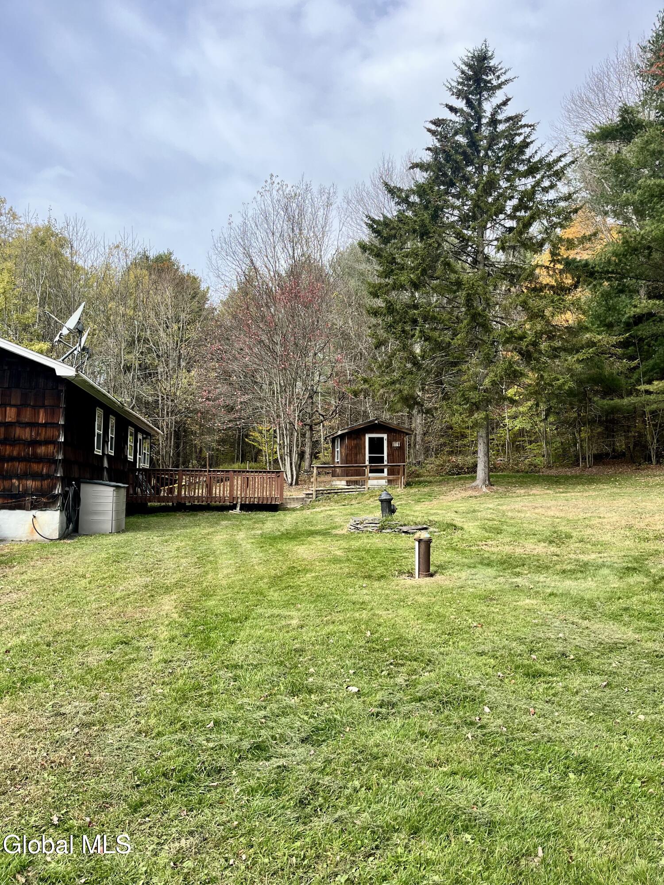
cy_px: 442
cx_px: 332
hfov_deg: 53.1
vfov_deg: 67.3
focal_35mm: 26
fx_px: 665
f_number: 1.6
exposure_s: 1/2024
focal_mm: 5.1
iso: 50
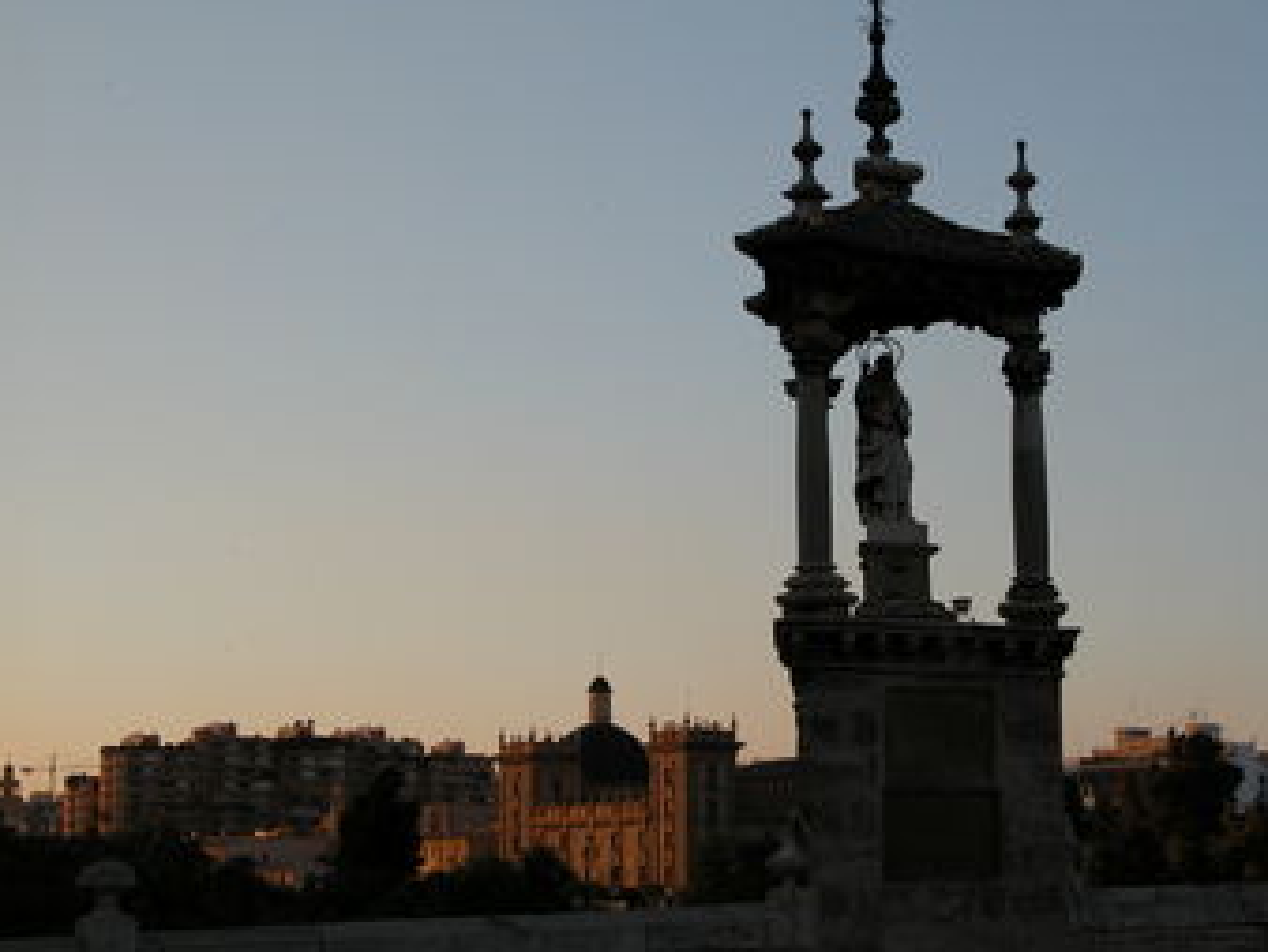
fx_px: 2859
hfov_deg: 25.0
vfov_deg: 18.9
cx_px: 735
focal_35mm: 78
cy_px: 405
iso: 100
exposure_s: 1/303
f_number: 5.2
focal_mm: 16.8
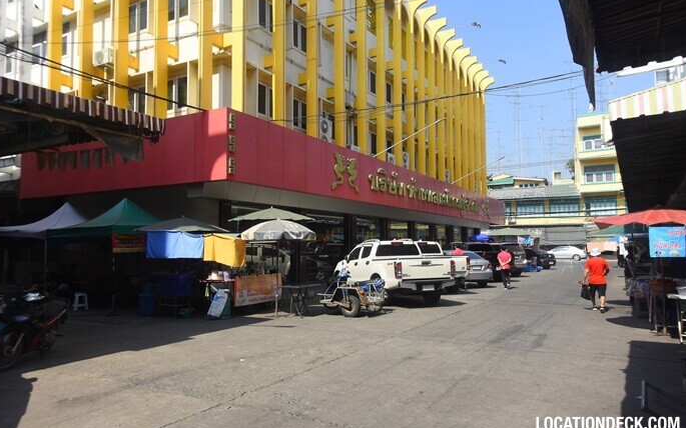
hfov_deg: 72.6
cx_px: 342
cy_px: 210
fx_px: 467
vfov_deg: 49.3
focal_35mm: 25
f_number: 9
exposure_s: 1/400
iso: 250
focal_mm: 16
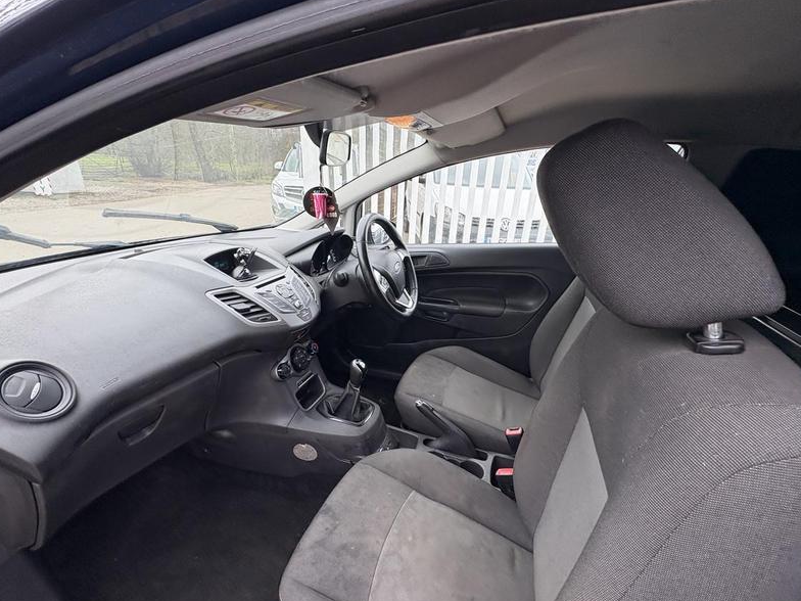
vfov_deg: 77.8
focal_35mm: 16
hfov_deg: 94.5
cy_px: 337
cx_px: 400
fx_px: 370
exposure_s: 1/133
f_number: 2.2
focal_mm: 2.22
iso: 80
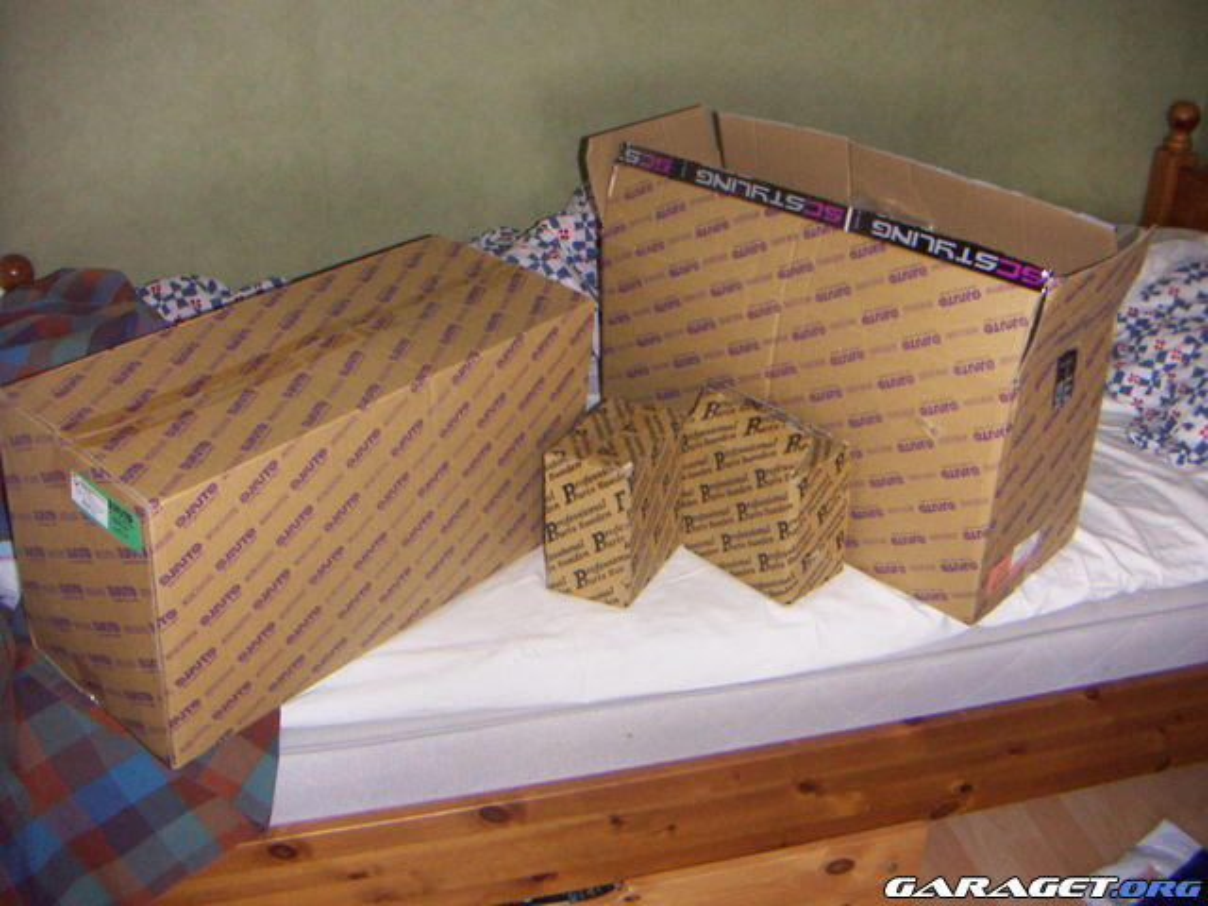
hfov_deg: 51.4
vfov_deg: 39.7
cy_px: 453
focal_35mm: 36
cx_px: 604
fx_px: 1256
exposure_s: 1/50
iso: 200
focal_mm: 4.7
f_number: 2.8
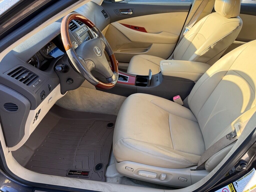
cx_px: 128
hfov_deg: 71.6
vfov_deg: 56.8
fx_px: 177
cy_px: 96
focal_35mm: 24
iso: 100
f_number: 1.78
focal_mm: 6.76
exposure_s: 1/304
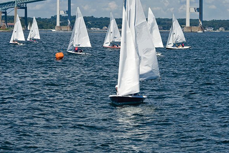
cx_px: 138
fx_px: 1438
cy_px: 43
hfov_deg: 9.1
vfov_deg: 6.1
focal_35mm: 226
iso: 400
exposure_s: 1/320
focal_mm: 145
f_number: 18
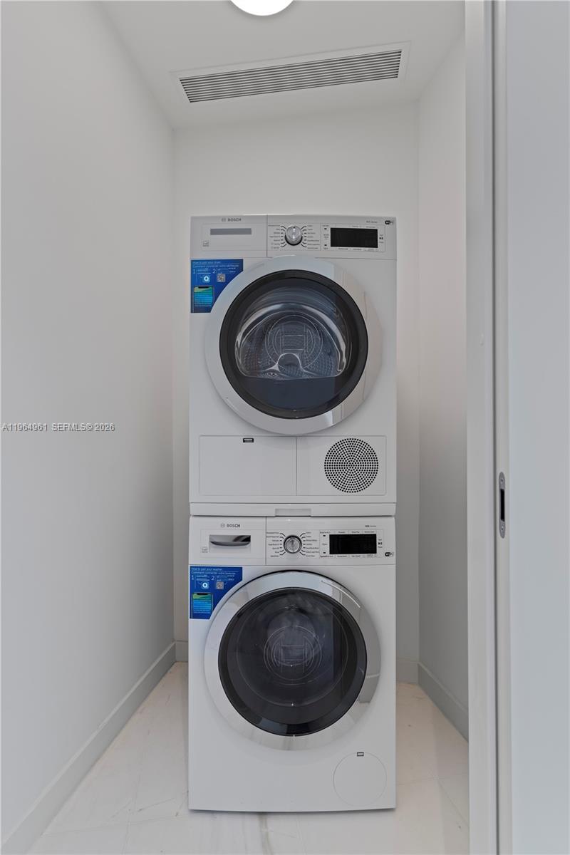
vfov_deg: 93.3
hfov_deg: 70.4
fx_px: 404
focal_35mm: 17
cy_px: 428
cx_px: 285
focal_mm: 17
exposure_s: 1/6
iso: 100
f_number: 8
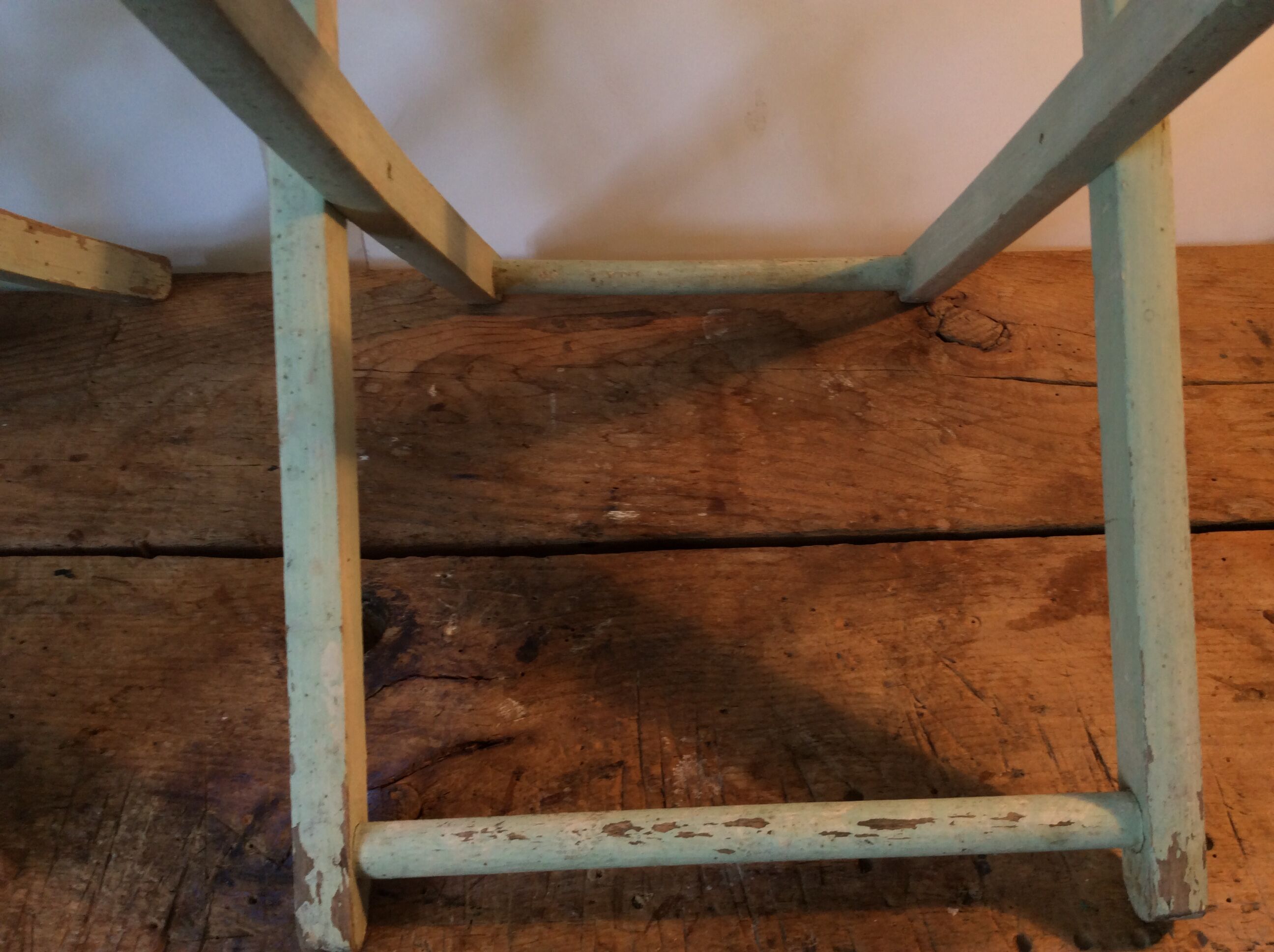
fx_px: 1176
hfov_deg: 56.9
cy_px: 476
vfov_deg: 44.1
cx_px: 637
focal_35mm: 32
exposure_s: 1/25
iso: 32
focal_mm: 3.3
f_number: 2.4
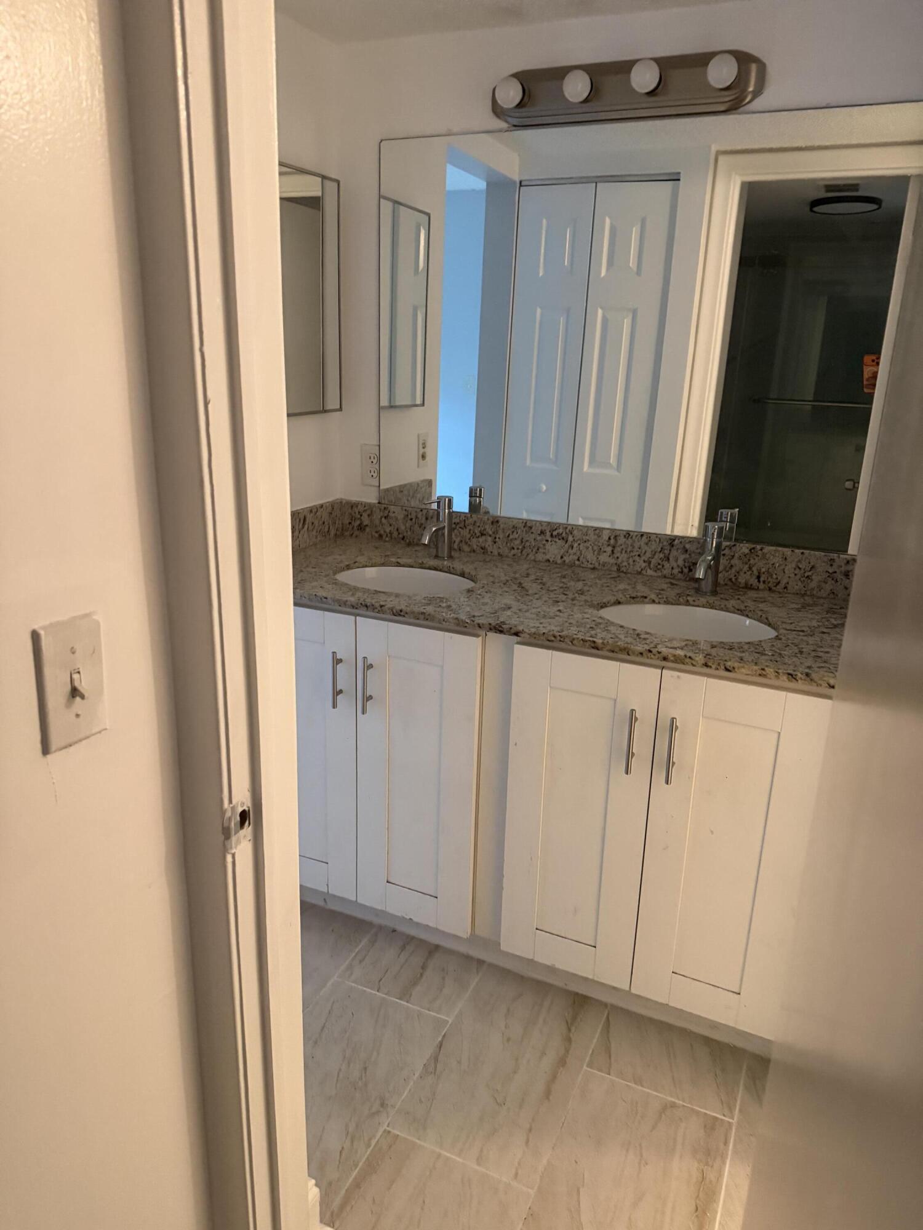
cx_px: 462
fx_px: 853
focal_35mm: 24
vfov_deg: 71.6
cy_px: 615
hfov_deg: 56.8
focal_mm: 6.76
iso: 800
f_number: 1.78
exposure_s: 1/60
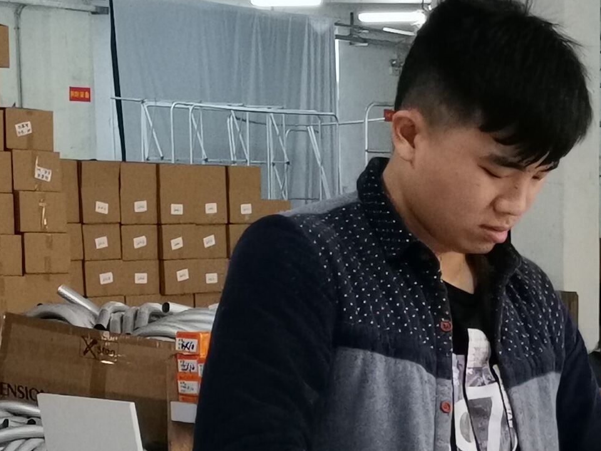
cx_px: 799
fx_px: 2170
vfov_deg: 11.4
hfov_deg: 15.0
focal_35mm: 125
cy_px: 666
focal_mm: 4.75
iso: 400
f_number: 1.8
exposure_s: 1/50
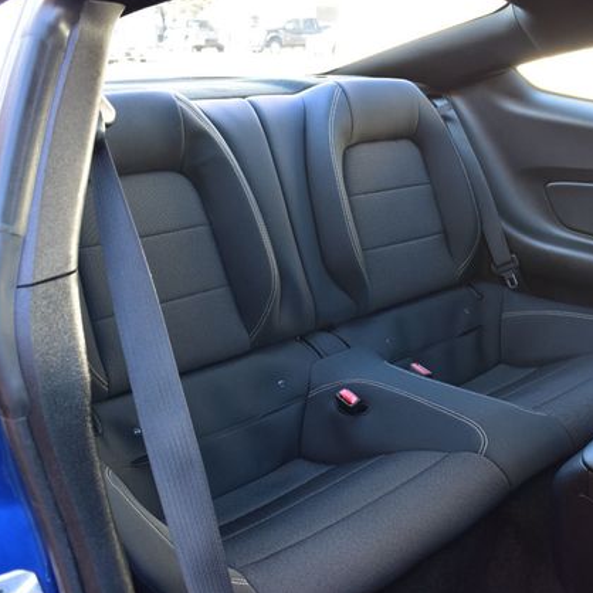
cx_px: 373
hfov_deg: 42.5
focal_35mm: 39
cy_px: 298
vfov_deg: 42.8
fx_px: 756
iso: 400
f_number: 6.3
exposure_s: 1/20
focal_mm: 20
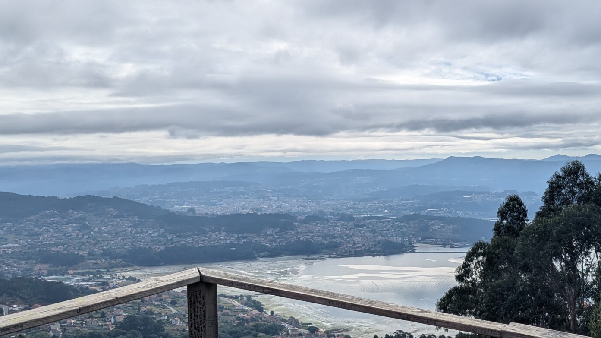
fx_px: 749
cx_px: 348
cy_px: 228
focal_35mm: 47
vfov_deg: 25.3
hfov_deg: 43.6
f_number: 1.85
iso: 46
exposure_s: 1/4717
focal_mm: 6.81
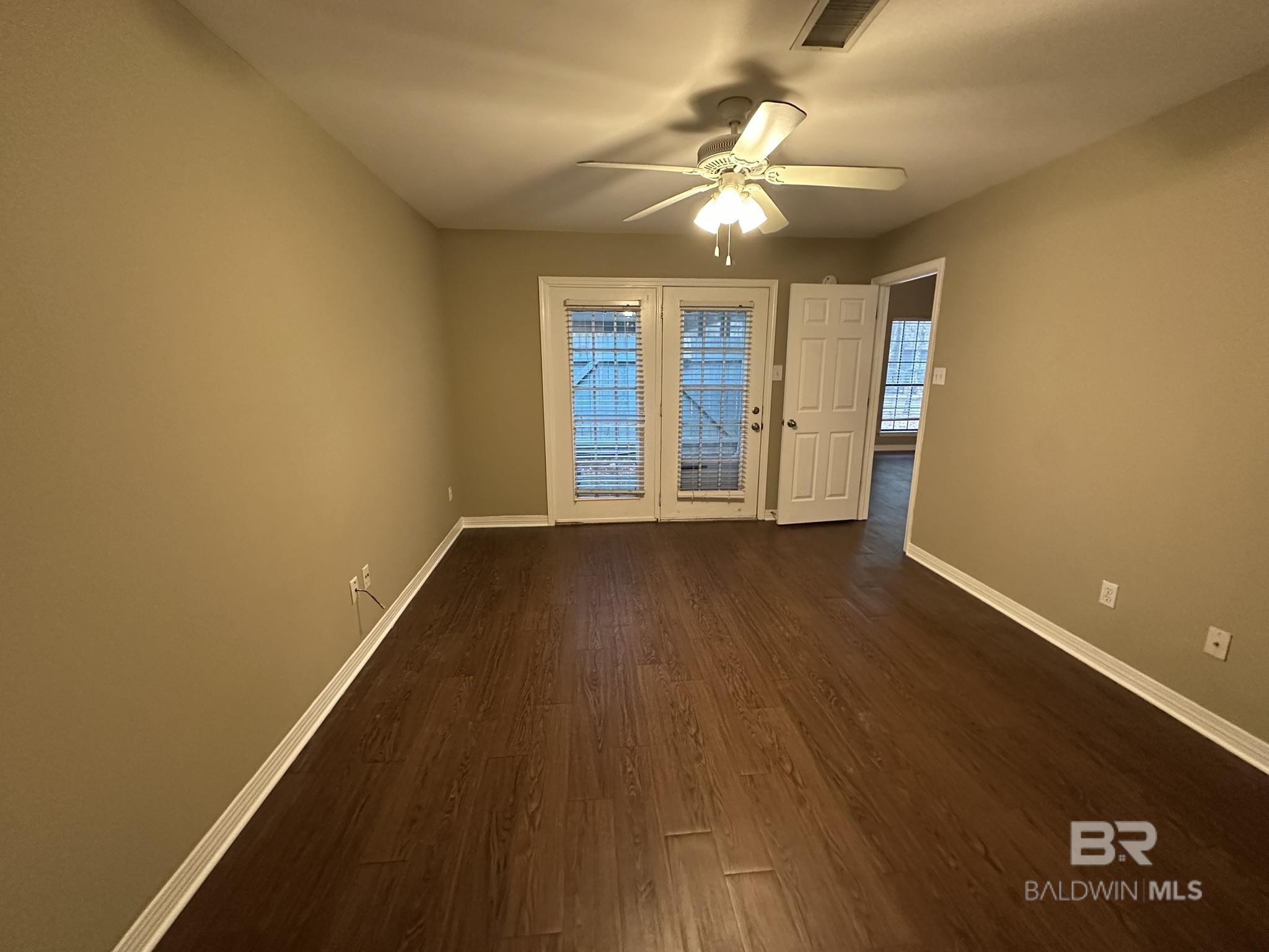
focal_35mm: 14
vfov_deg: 85.7
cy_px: 476
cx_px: 634
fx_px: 513
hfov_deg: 102.1
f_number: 2.2
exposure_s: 1/60
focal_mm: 2.22
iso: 640
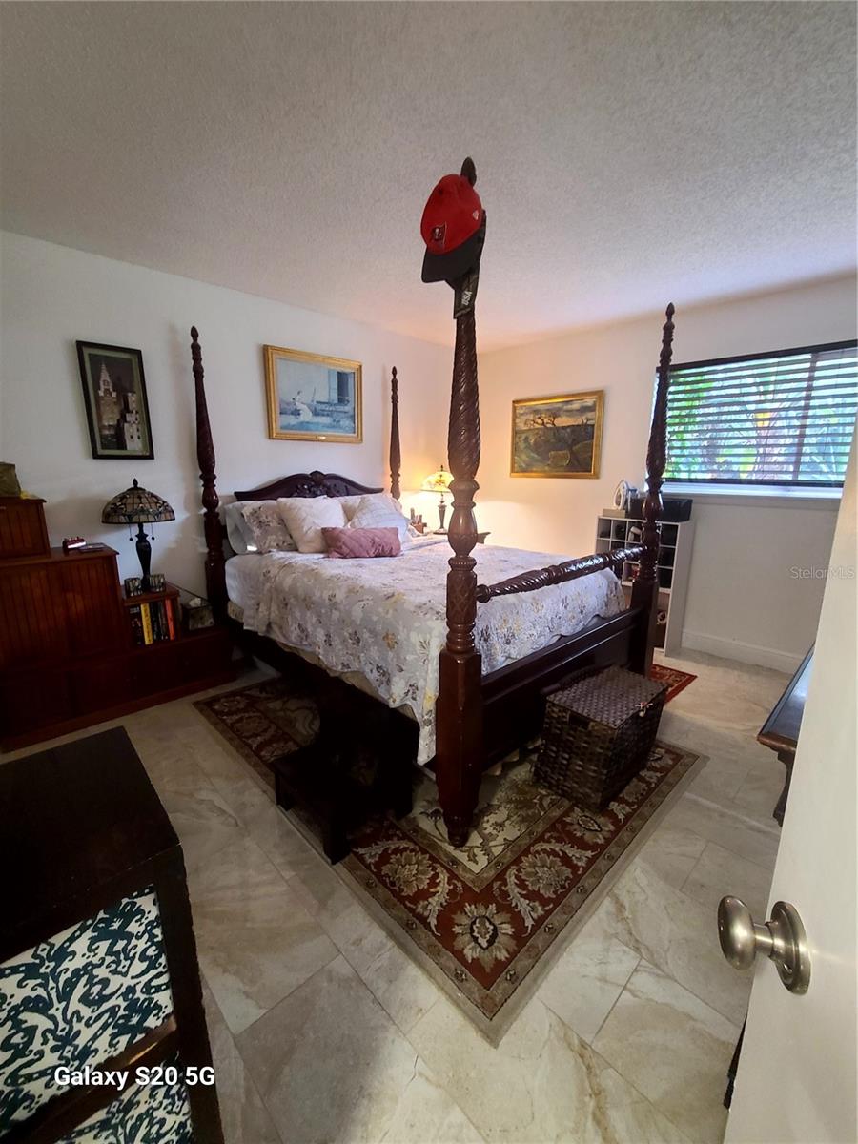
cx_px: 429
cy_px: 572
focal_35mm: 13
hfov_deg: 89.9
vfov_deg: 106.2
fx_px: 430
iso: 500
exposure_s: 1/30
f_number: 2.2
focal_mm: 2.2
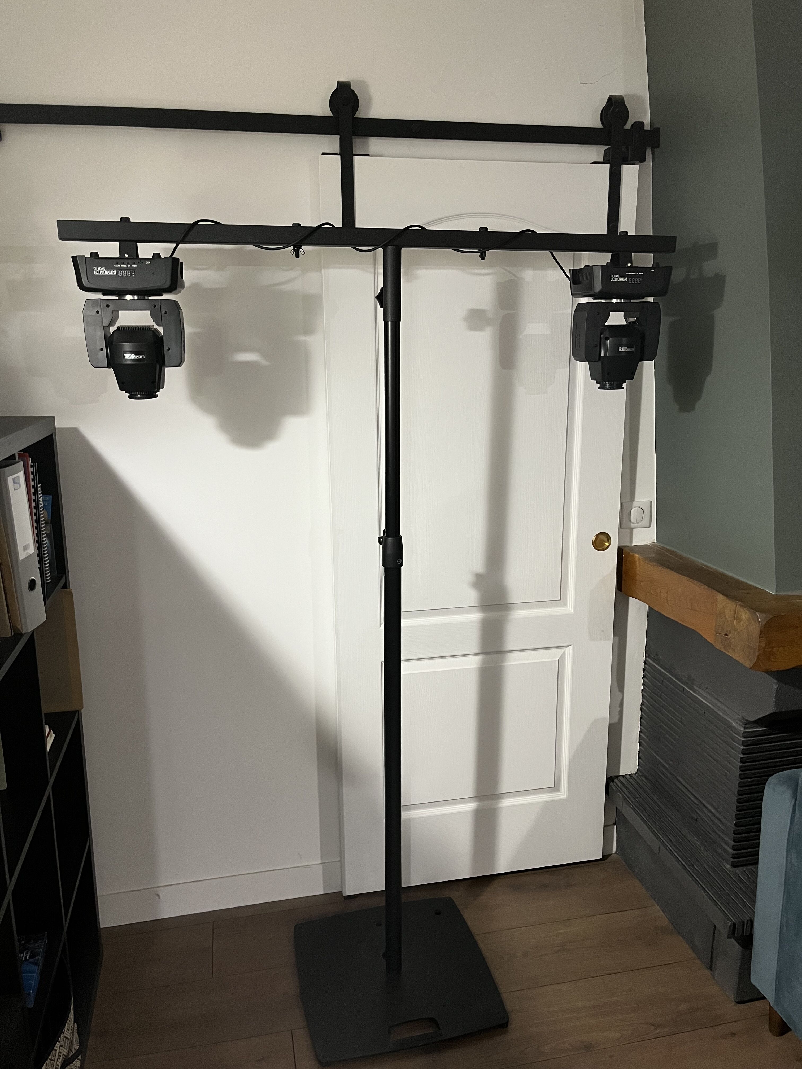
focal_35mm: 26
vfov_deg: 67.3
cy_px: 534
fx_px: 803
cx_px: 401
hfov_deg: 53.1
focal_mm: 5.1
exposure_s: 1/50
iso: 400
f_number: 1.6
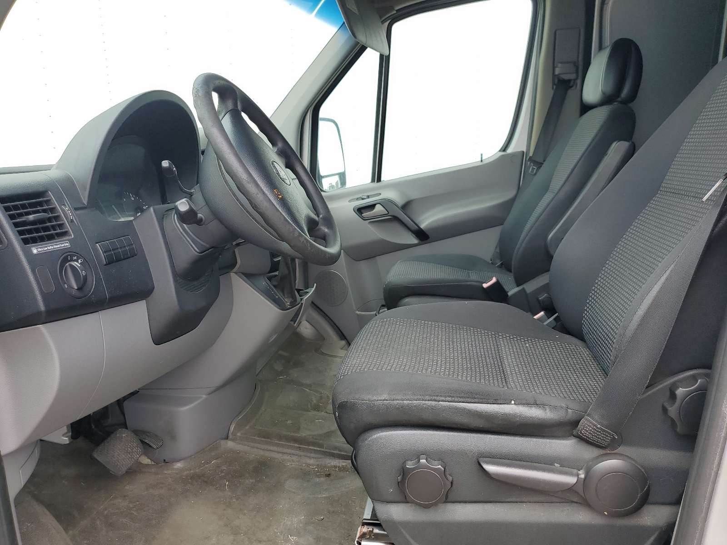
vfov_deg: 53.1
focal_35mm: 26
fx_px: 546
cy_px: 272
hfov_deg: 67.3
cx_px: 364
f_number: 1.5
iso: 50
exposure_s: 1/476
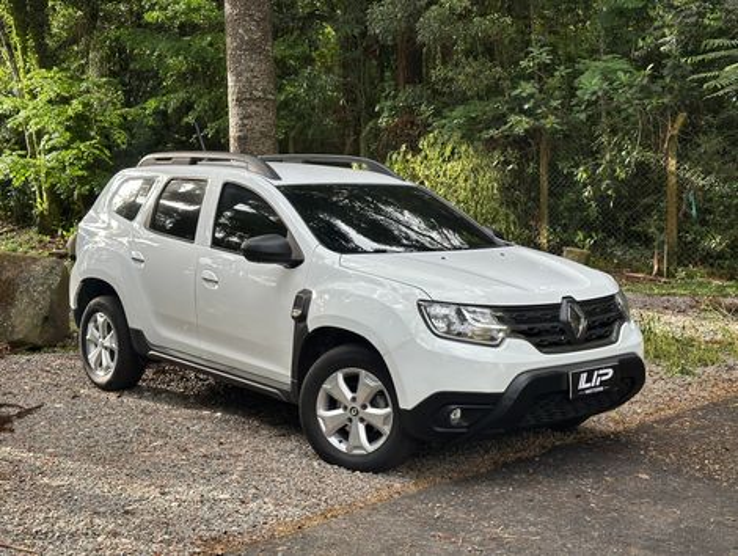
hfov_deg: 39.6
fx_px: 1025
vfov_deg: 30.3
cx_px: 369
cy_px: 278
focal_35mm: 48
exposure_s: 1/284
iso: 64
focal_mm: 6.86
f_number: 1.78
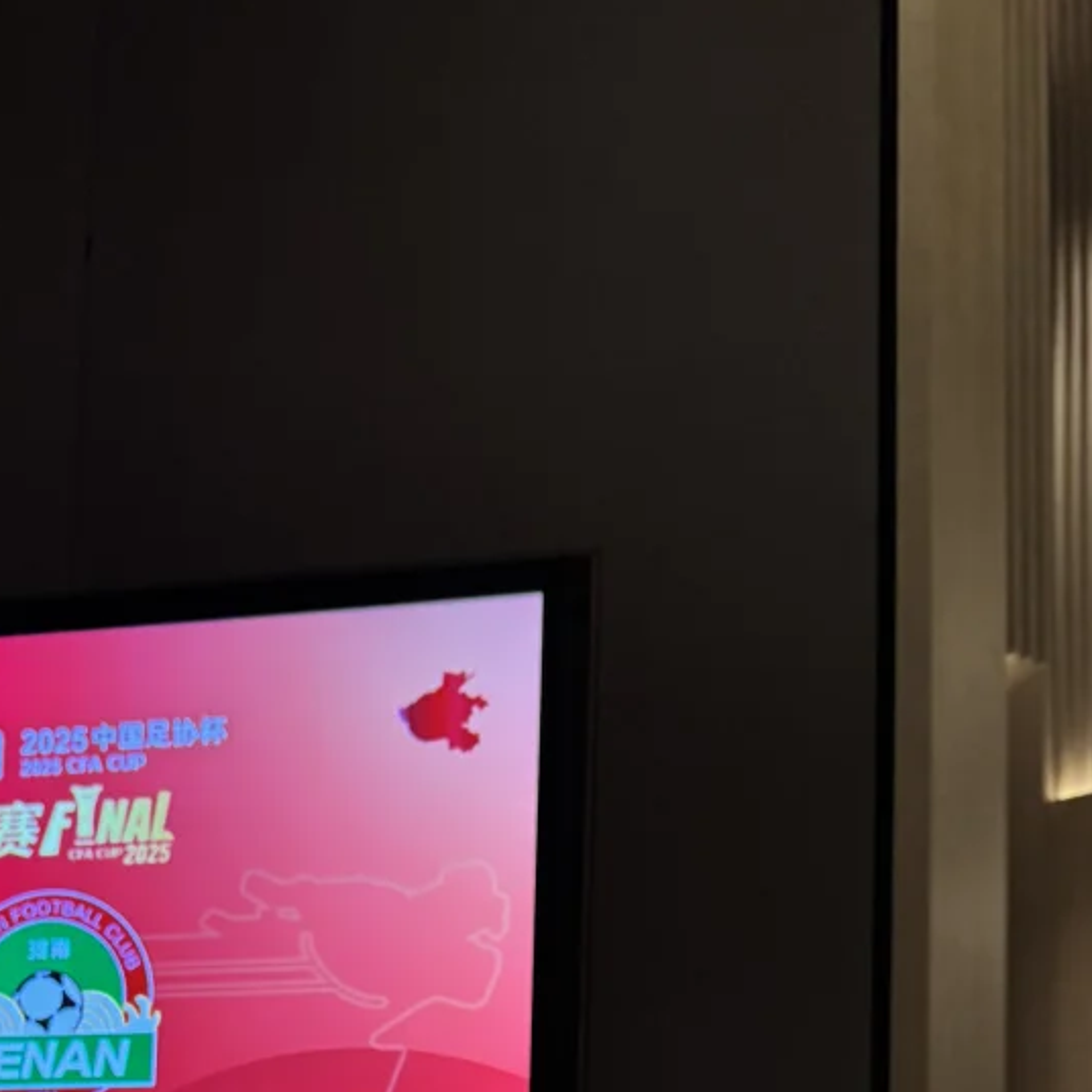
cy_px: 1385
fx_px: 2034
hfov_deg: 29.9
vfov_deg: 26.0
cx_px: 410
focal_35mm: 57
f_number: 1.78
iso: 200
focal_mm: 6.76
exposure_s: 1/80
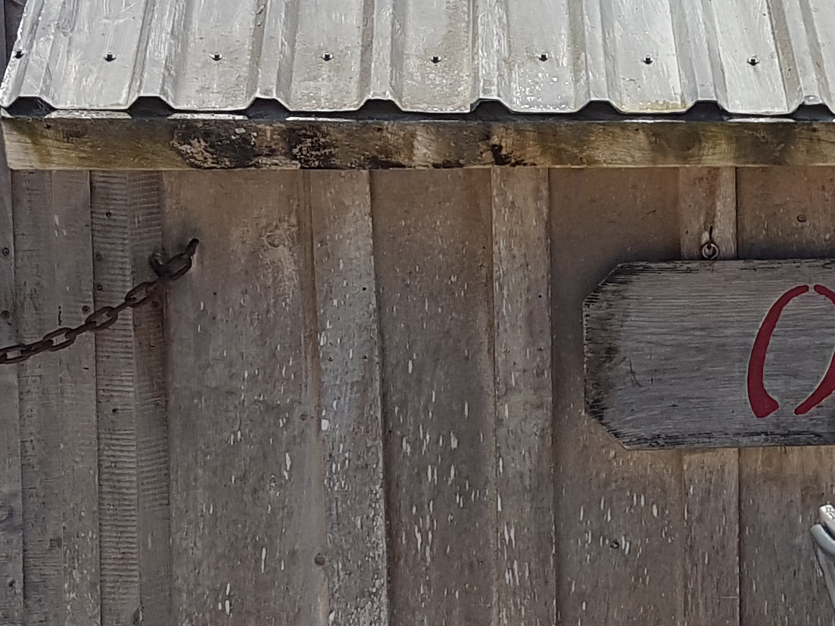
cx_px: 837
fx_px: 2292
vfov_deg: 15.5
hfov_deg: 20.0
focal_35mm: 95
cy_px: 169
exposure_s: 1/2344
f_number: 1.7
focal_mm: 4.2
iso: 40
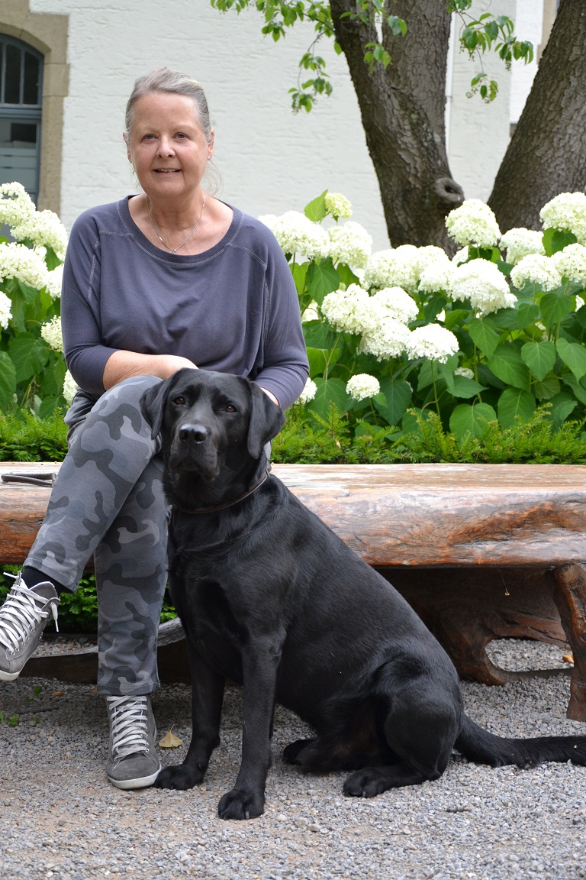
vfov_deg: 31.9
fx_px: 1538
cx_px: 293
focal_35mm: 63
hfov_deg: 21.6
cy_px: 440
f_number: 4.8
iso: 500
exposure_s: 1/200
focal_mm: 42
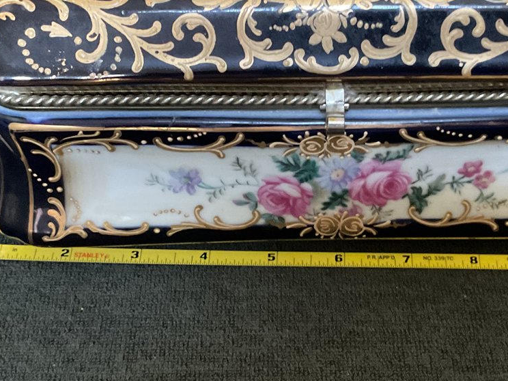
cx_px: 327
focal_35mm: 59
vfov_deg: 24.7
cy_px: 125
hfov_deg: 32.5
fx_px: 866
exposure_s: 1/30
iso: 500
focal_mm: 3
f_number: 1.8
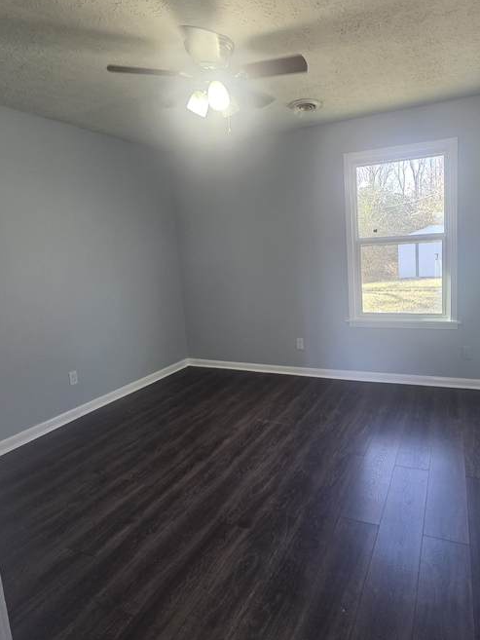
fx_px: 351
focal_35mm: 19
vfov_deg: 84.5
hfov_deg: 68.1
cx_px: 286
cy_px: 299
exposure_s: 1/60
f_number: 2.2
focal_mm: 2.2
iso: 100
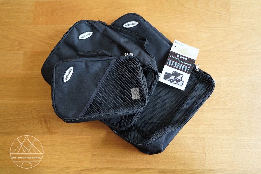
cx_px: 130
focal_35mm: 28
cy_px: 87
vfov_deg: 46.4
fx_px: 203
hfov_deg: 65.5
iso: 1000
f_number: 4
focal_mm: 28
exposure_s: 1/30
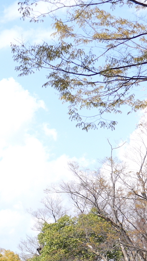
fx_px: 796
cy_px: 224
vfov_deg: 18.4
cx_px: -52
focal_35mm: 115
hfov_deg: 10.3
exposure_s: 1/640
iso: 100
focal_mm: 34
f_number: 4
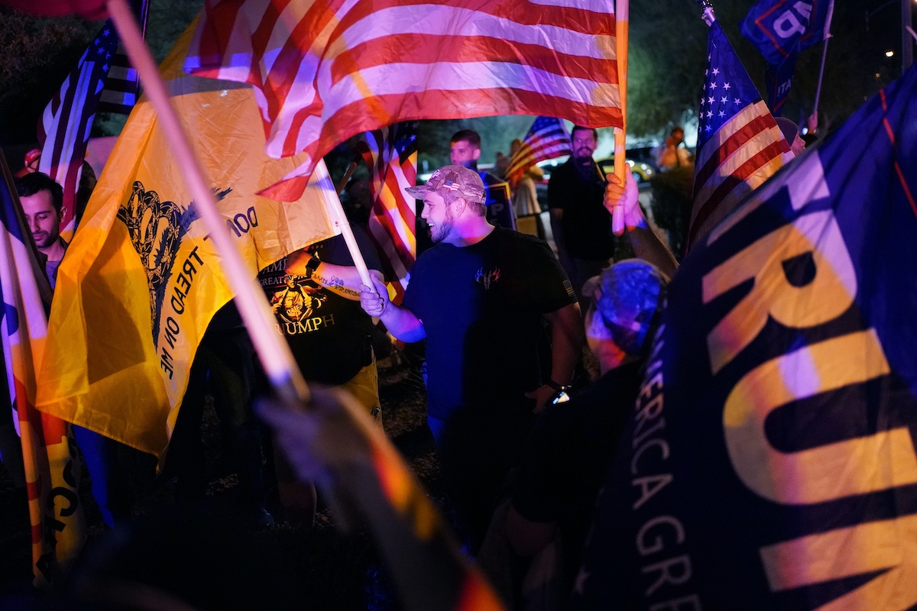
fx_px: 891
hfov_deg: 54.4
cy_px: 306
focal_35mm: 35
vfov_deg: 37.9
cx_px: 458
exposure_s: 1/200
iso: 8000
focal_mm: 35
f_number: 1.8
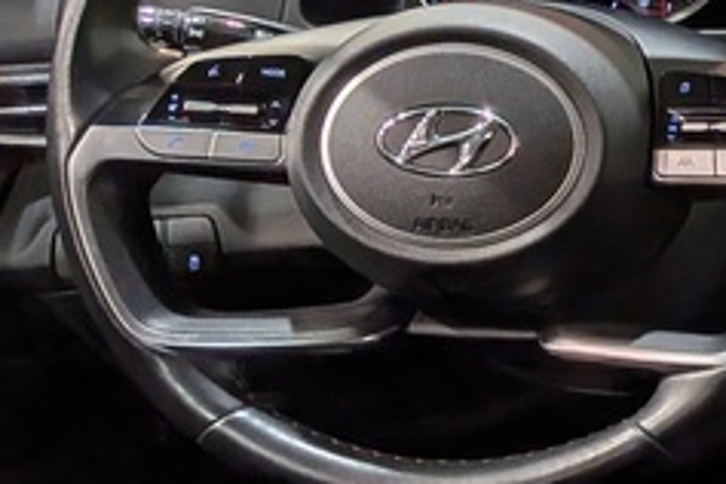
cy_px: 86
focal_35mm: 108
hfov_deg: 15.9
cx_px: 1333
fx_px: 2178
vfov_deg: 12.6
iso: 28
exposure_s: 1/107
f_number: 1.7
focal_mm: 4.53
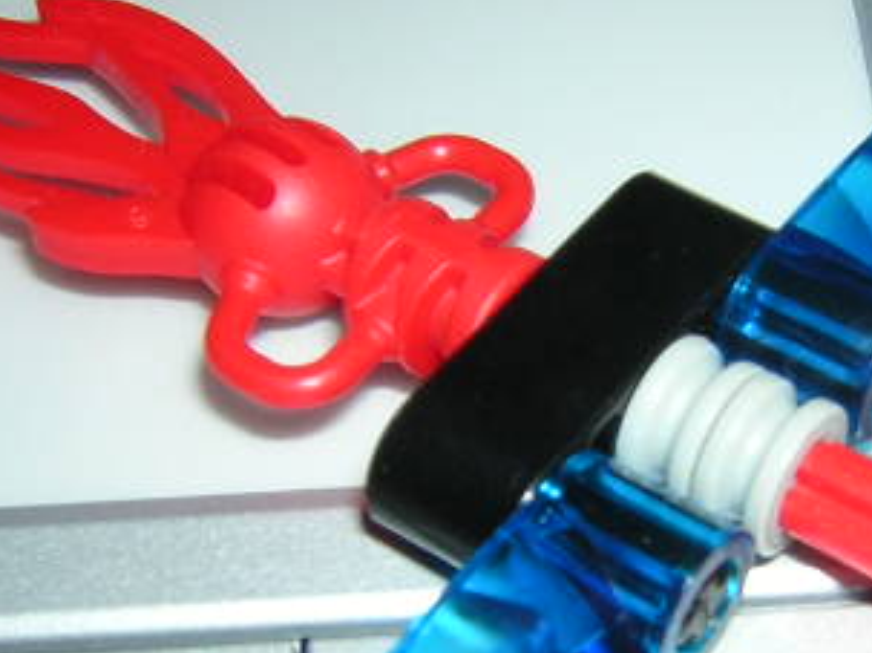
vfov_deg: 19.3
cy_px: 408
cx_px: 659
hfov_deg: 25.4
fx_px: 1914
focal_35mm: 76
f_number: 5.2
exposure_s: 1/60.1
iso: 100
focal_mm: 4.7
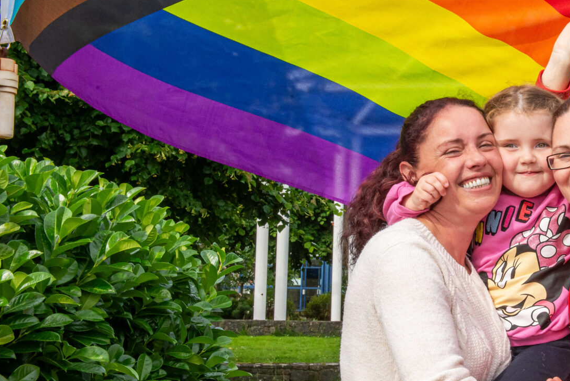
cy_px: 169
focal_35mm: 71
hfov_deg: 27.7
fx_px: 1125
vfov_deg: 19.2
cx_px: 475
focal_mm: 38
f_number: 20
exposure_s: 1/200
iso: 800
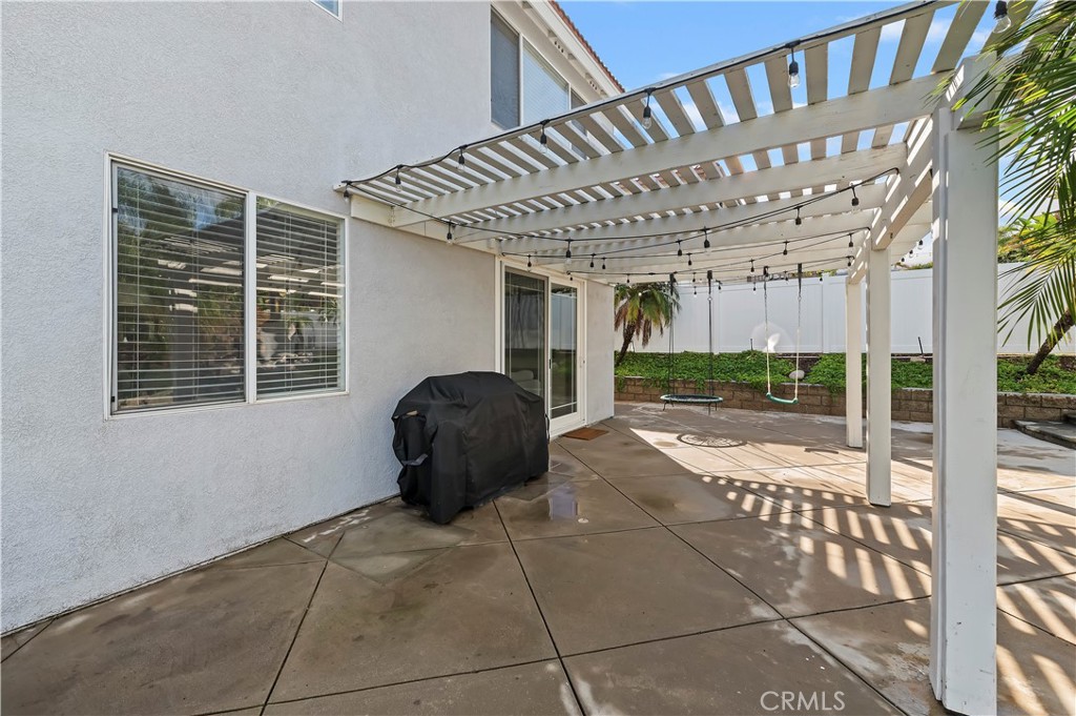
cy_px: 358
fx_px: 418
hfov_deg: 104.3
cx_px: 538
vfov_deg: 81.1
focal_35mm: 14
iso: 500
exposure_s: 1/125
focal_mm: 14
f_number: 14
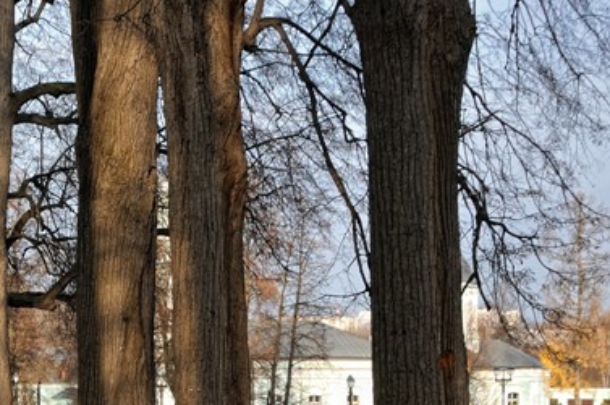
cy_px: 362
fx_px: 1455
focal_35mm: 86
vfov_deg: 15.6
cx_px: -50
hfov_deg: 22.4
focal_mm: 24
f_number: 9
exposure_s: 1/200
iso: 250
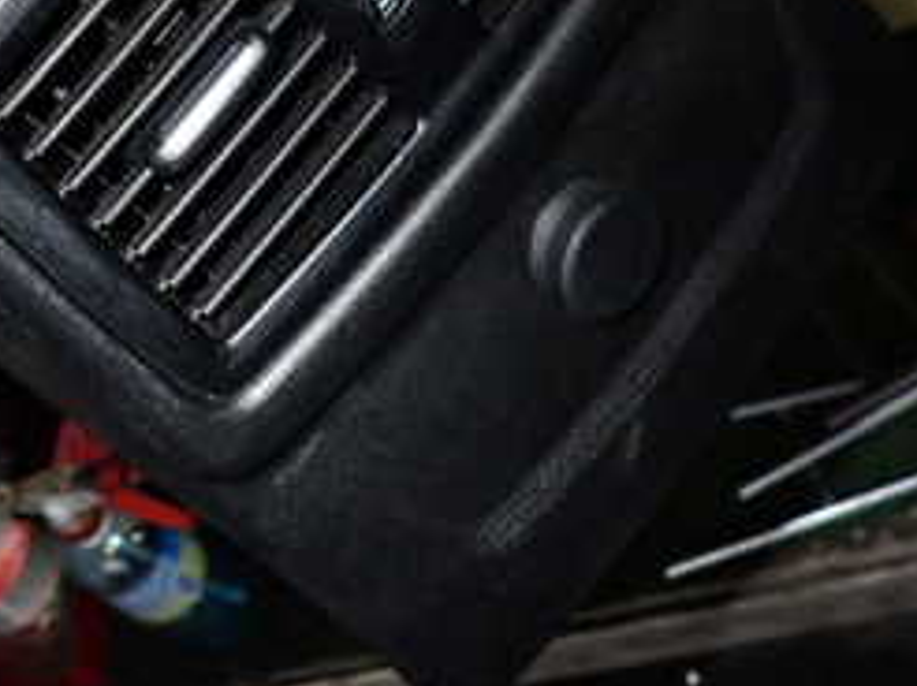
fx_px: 1614
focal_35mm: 61
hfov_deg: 30.0
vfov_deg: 22.9
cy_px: -15
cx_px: 45
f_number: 5.6
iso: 320
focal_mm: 4.5
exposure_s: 1/30
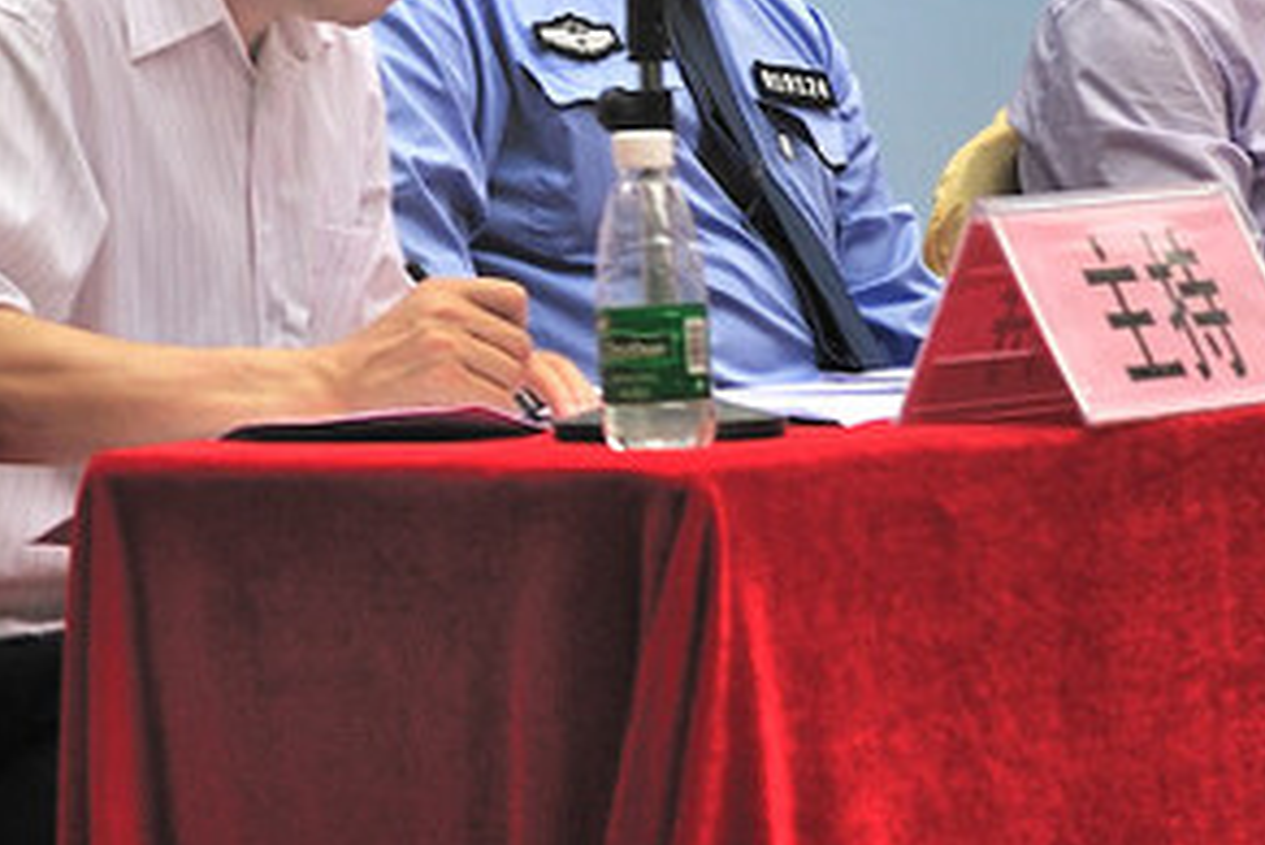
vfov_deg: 6.9
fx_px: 6925
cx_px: -810
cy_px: -84
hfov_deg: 10.0
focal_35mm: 197
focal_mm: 48
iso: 200
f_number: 4
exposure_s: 1/1000
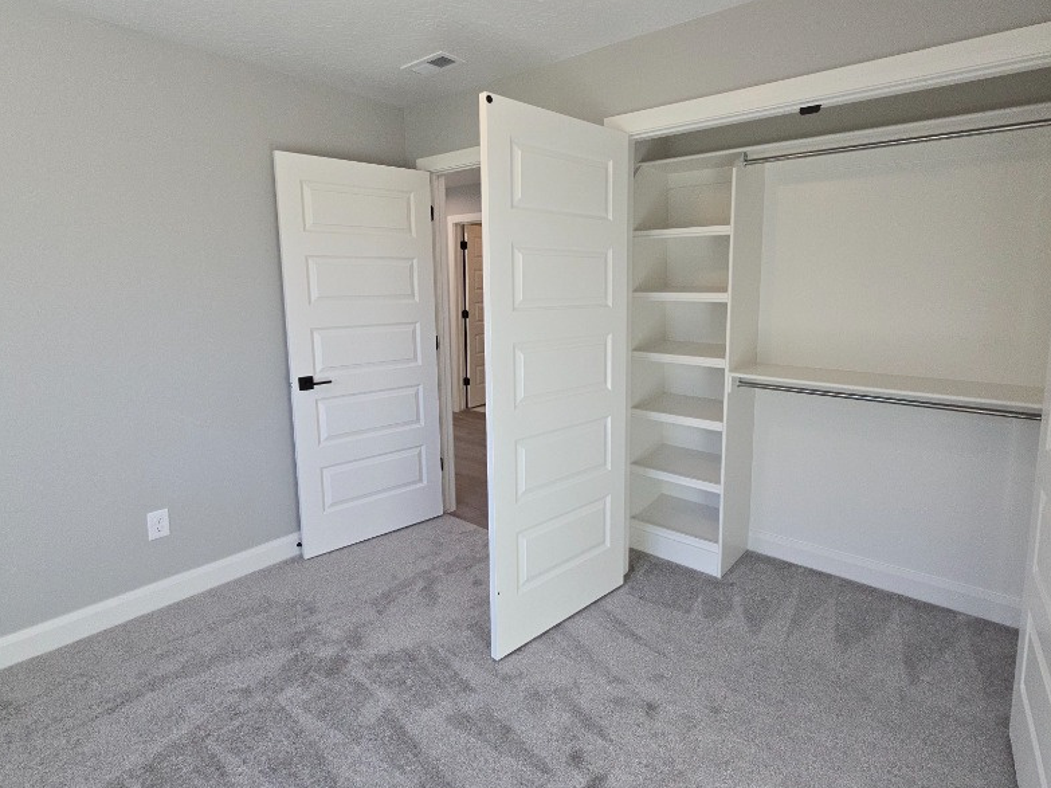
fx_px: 516
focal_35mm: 17
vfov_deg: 74.5
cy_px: 353
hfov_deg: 90.8
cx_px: 568
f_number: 2.2
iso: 80
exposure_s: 1/120
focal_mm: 2.2
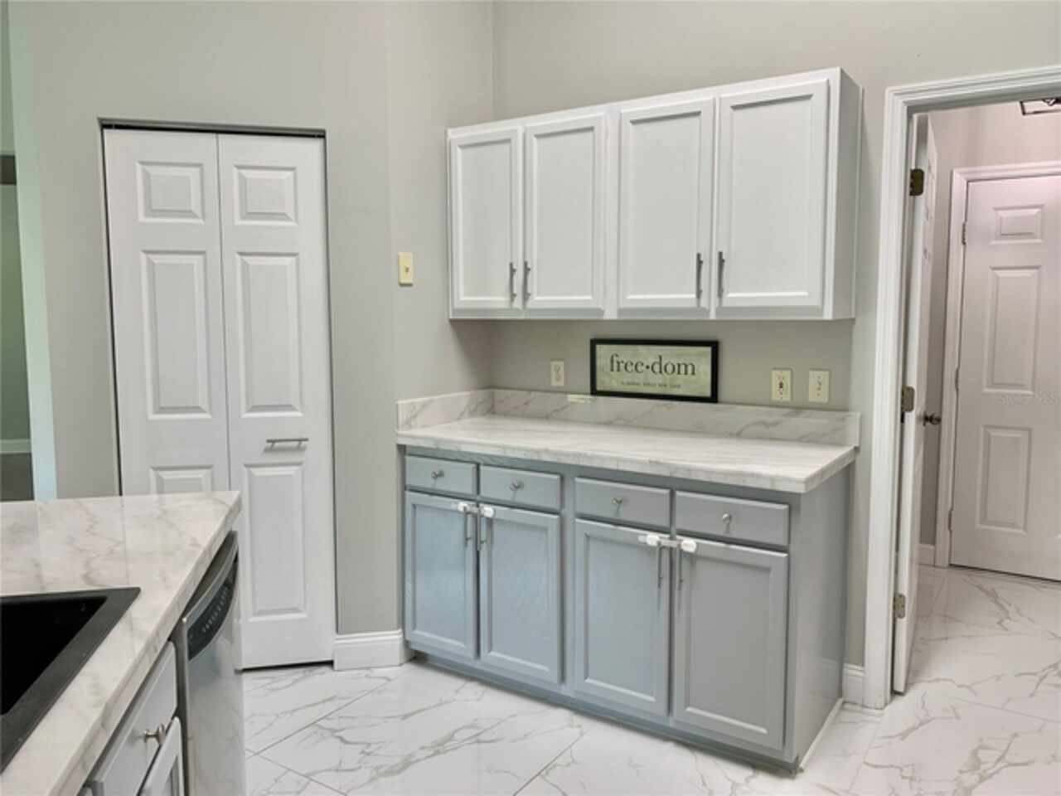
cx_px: 530
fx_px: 797
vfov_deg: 53.1
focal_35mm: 26
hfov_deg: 67.3
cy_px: 398
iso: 80
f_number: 1.8
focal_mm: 4.25
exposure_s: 1/60
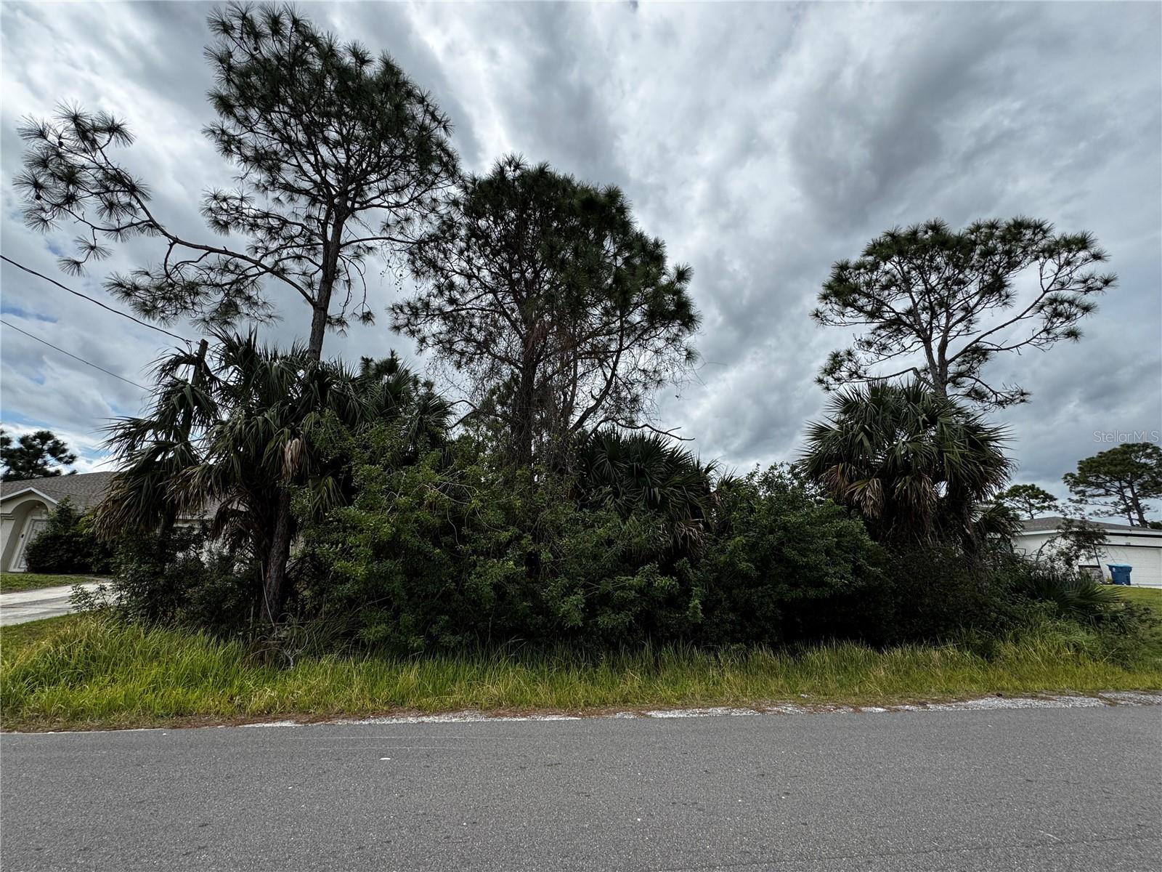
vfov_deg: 85.7
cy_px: 436
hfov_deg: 102.1
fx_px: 470
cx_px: 581
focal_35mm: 14
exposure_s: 1/1832
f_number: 2.2
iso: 50
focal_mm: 2.22
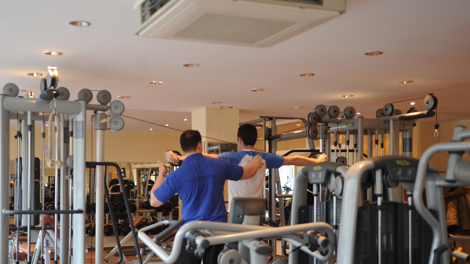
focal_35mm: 52
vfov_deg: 22.9
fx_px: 648
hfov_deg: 39.8
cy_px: 187
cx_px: 216
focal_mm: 40
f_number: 2.8
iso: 400
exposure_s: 1/25
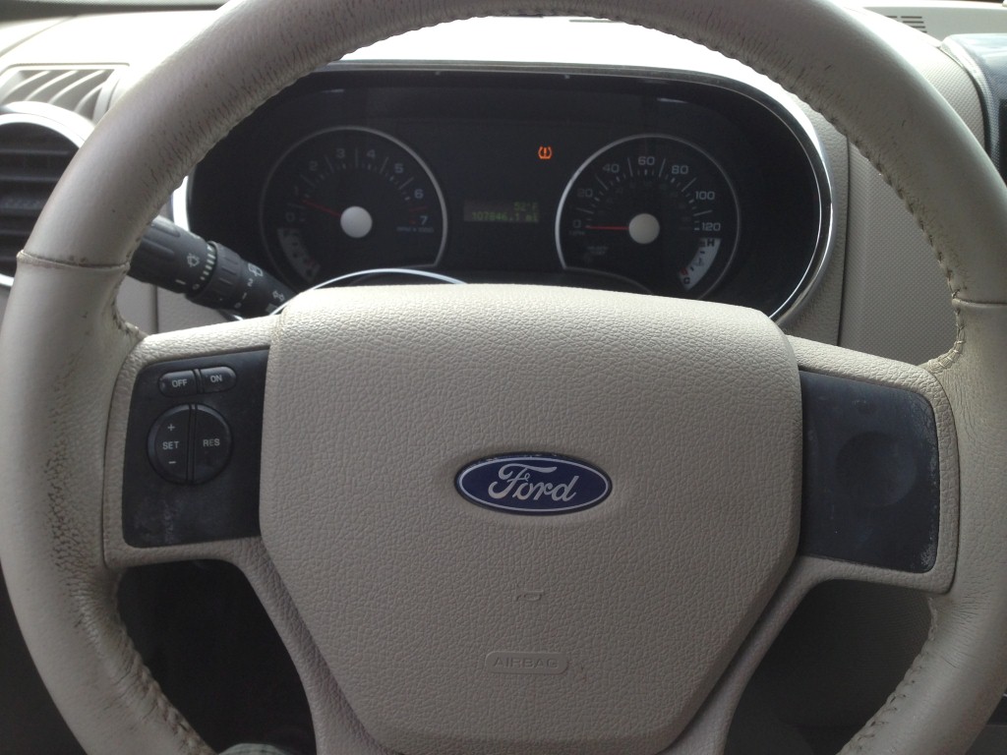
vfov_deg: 42.9
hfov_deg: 55.4
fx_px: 960
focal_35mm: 33
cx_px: 504
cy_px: 378
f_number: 2.4
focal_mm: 4.13
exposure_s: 1/120
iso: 50
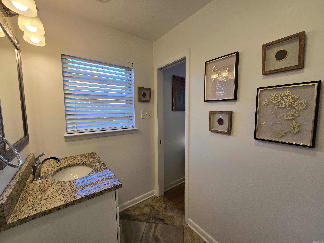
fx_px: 122
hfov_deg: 106.2
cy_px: 122
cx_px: 162
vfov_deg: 89.9
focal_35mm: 13
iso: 64
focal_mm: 2.2
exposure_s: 1/60
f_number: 2.2
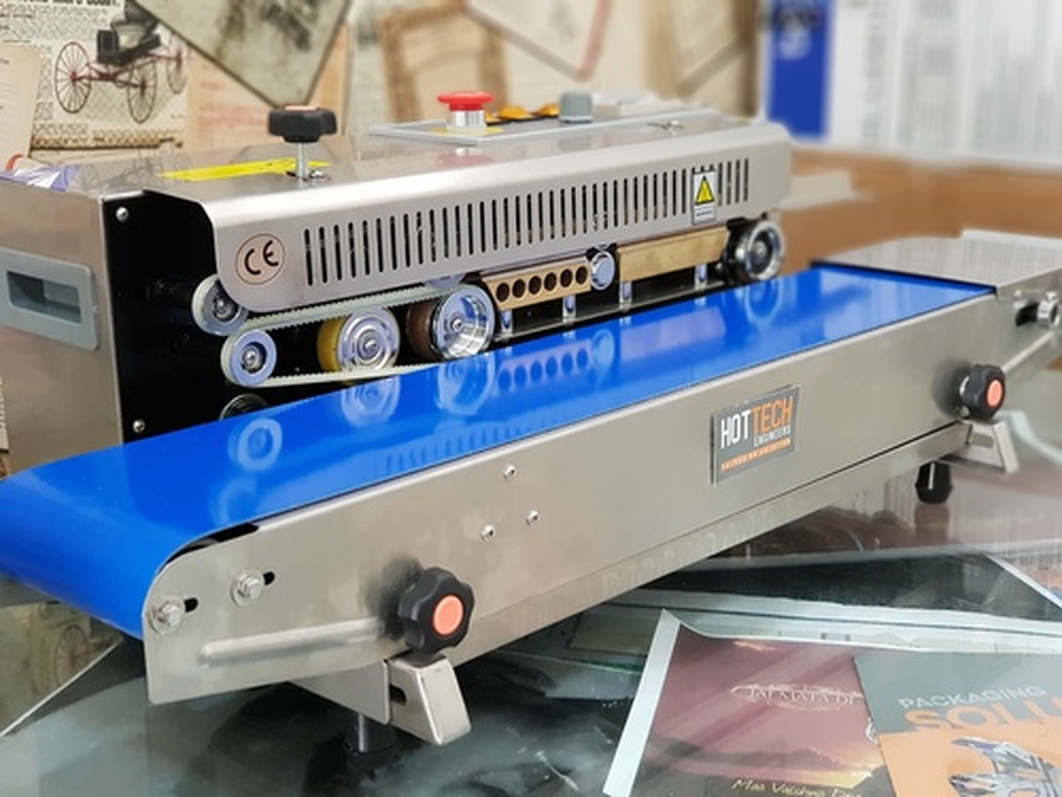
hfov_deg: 36.8
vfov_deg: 28.0
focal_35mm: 52
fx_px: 1595
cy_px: 398
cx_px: 531
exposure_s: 1/33
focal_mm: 6
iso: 400
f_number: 2.4
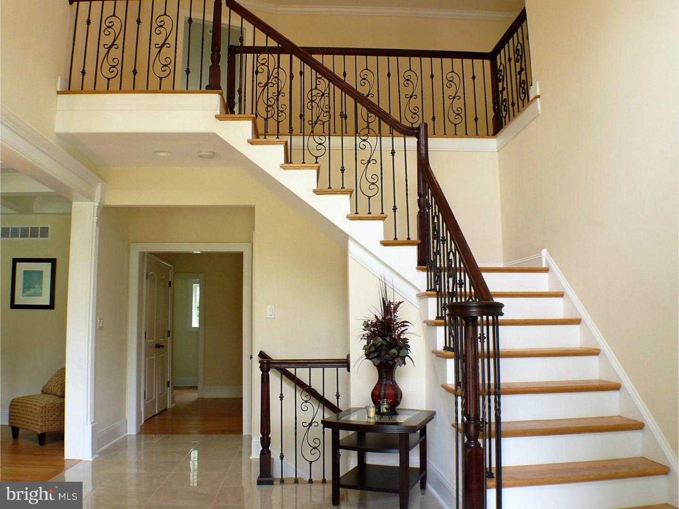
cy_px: 254
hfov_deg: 47.9
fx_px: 765
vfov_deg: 36.8
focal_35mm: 39
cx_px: 340
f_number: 2.8
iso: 100
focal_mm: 4.8
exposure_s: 1/30
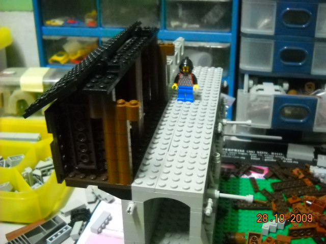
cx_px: 163
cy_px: 122
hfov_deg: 45.8
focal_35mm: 41
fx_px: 386
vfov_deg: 35.1
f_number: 3.1
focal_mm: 6.72
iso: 800
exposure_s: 1/5
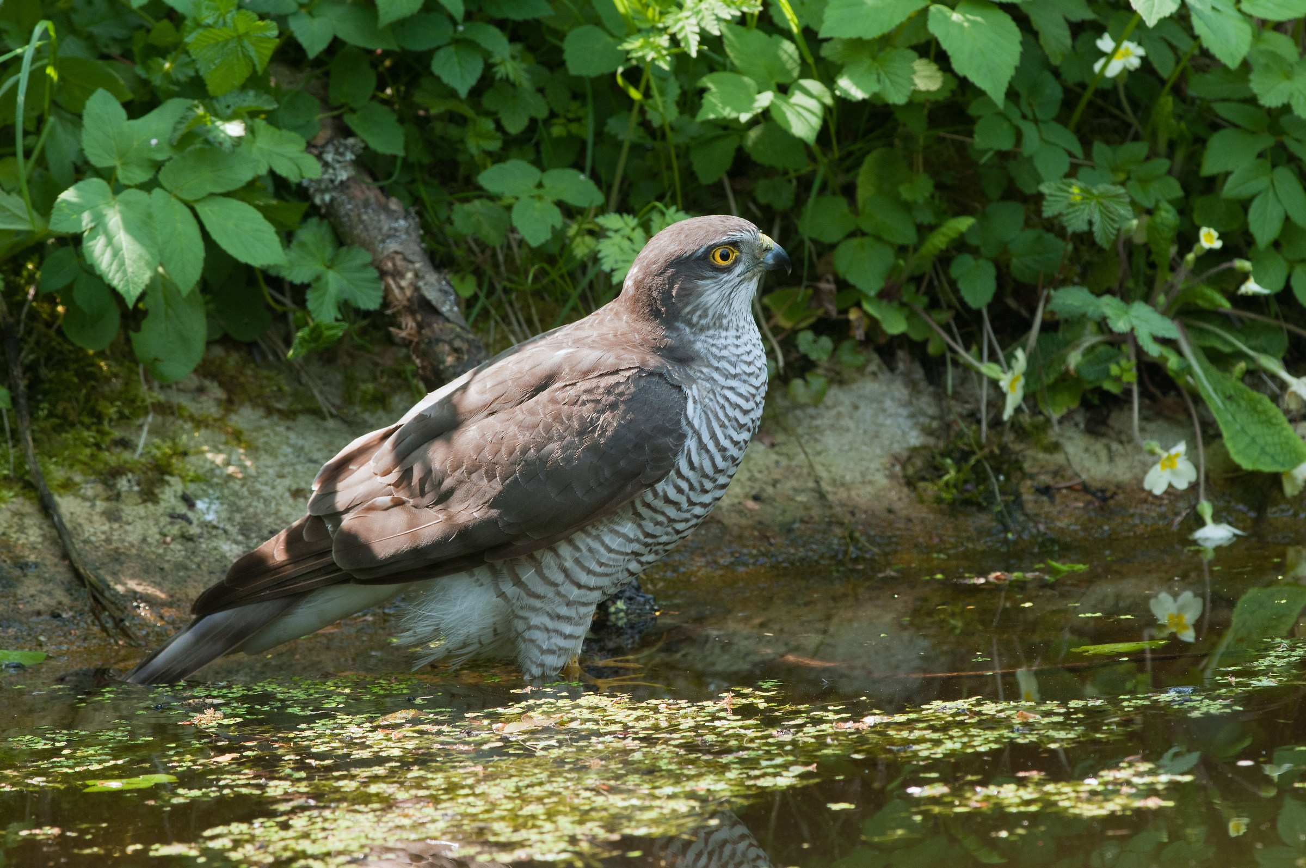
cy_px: 434
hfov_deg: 4.6
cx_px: 653
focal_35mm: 450
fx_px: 16305
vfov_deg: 3.0
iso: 400
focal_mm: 300
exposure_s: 1/125
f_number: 10
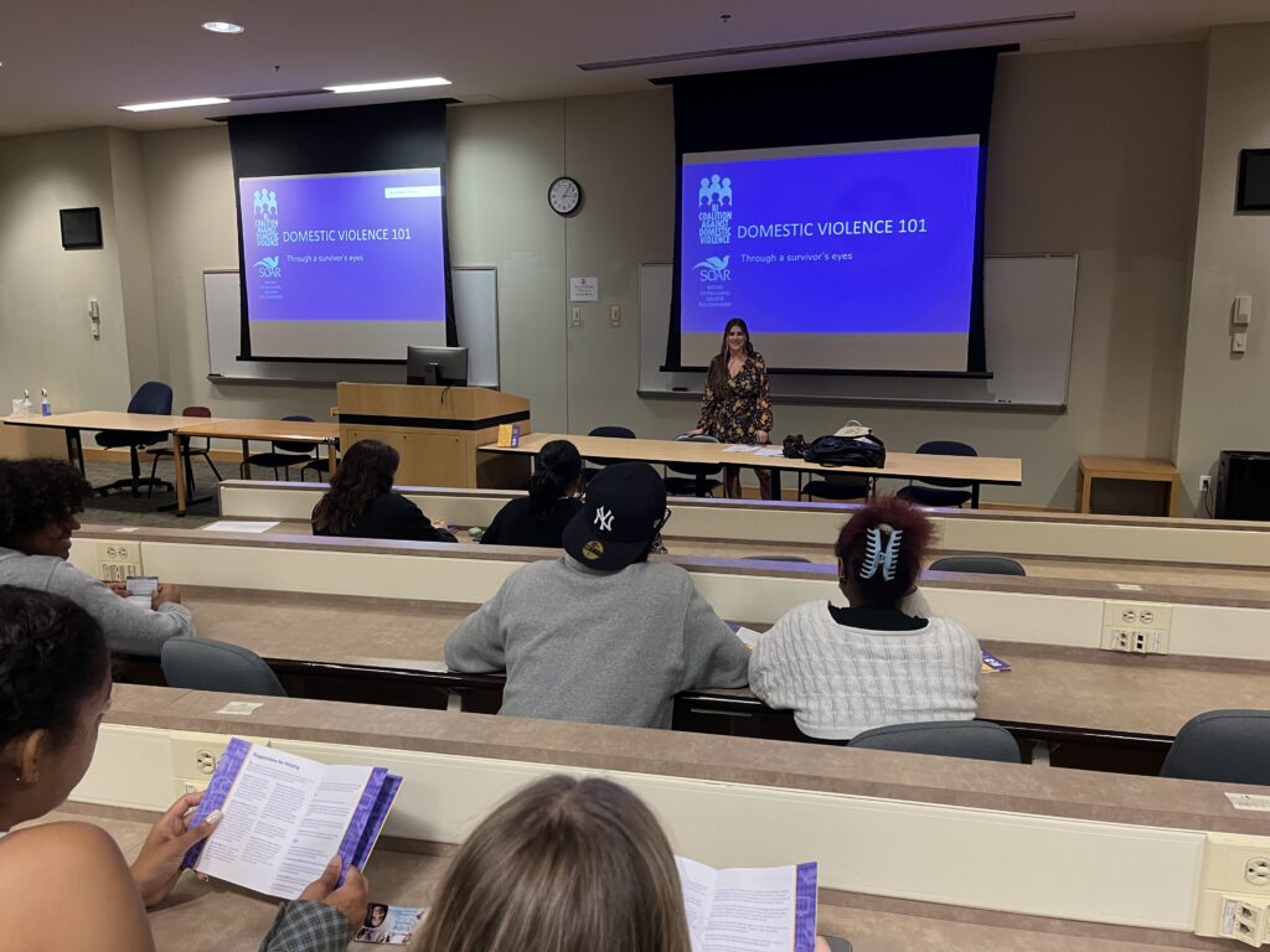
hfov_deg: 67.3
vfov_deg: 53.1
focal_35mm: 26
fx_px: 954
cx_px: 635
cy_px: 476
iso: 250
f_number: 1.6
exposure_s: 1/60
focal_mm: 5.1
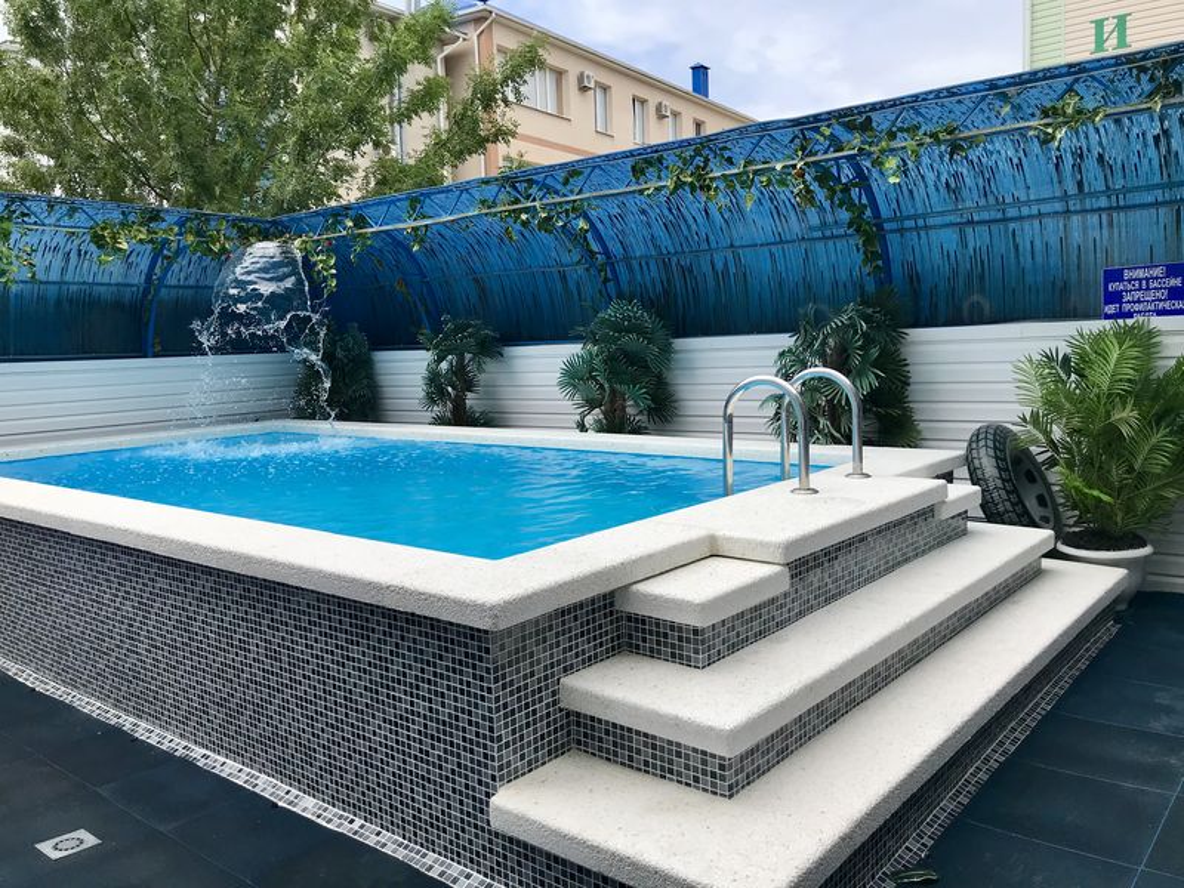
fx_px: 958
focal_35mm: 28
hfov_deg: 63.4
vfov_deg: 49.7
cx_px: 592
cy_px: 444
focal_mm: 3.99
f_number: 1.8
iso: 20
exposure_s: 1/1808
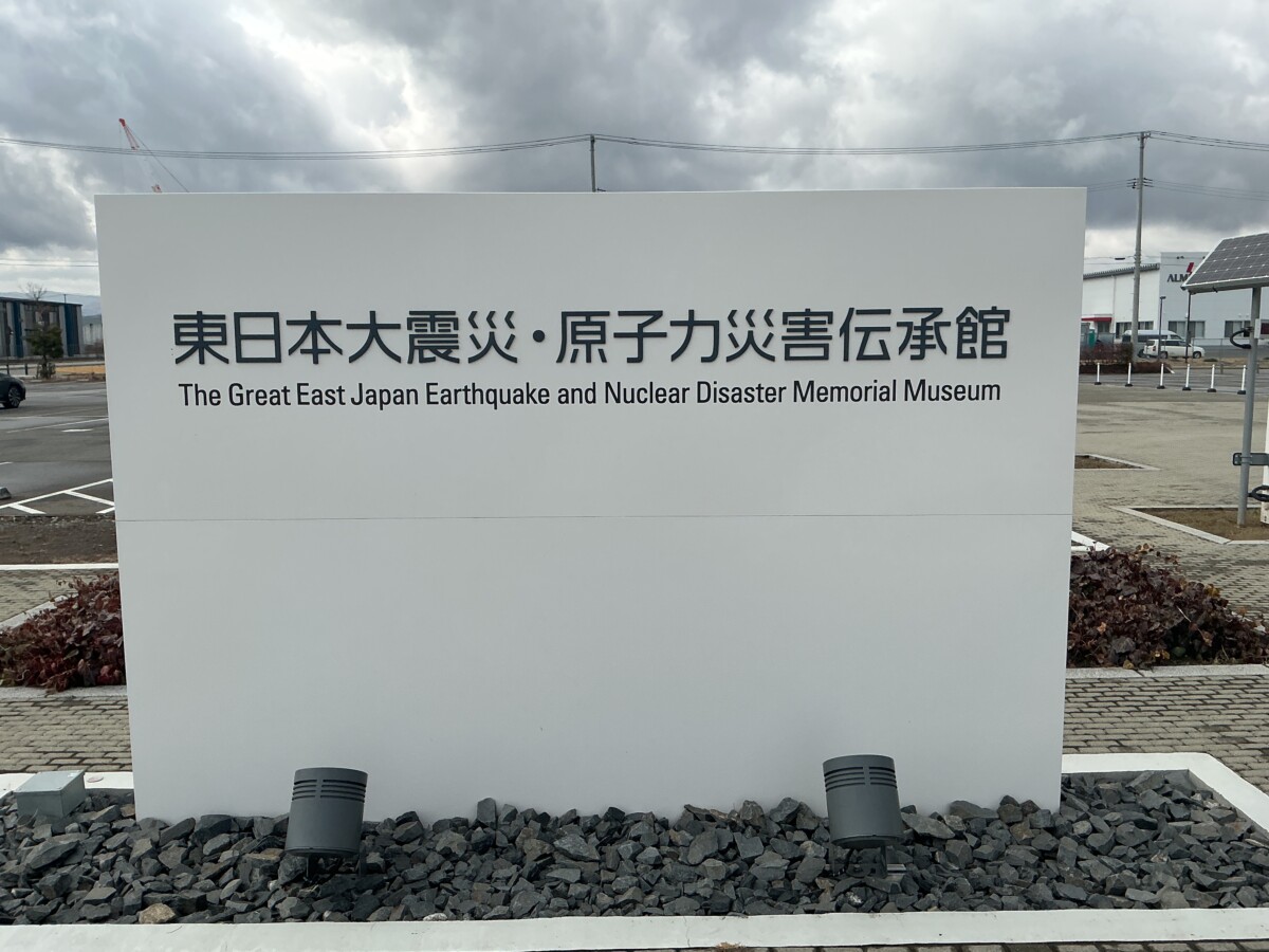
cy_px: 476
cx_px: 634
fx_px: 1063
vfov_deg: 48.2
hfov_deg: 61.7
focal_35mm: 29
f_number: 1.8
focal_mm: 3
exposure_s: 1/2427
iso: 25
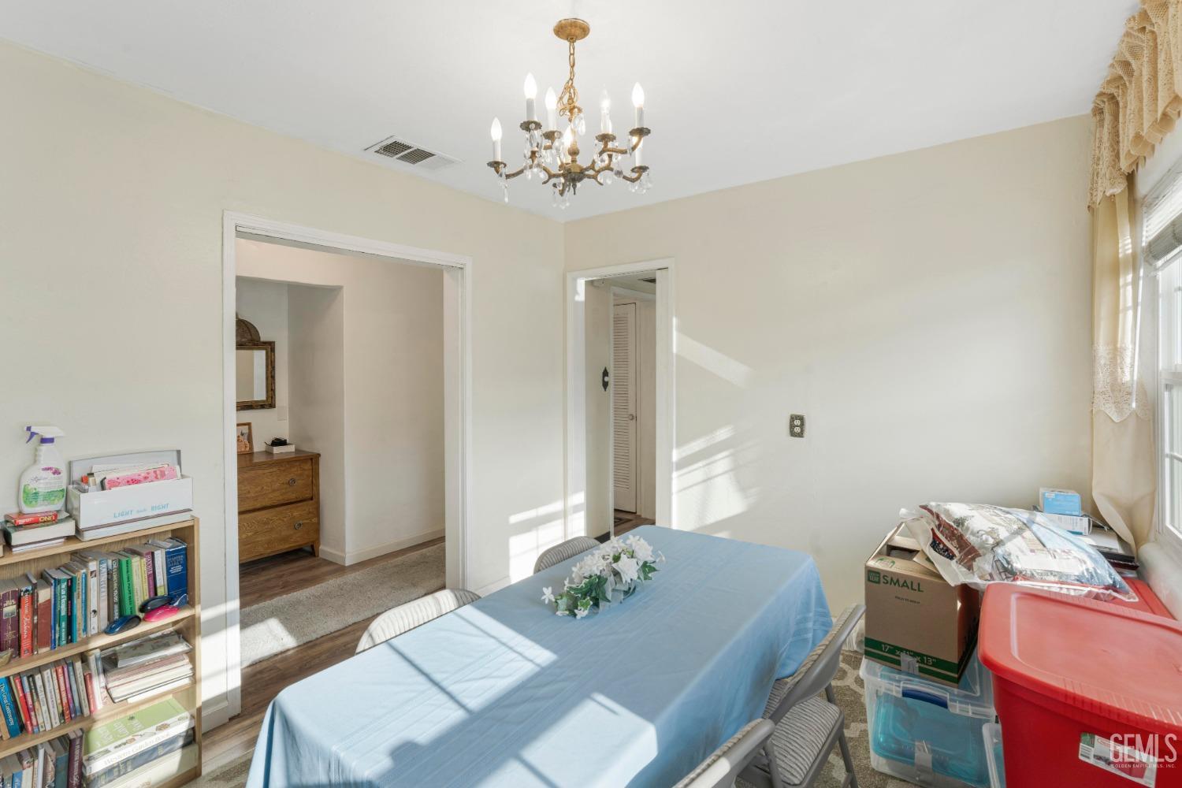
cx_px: 591
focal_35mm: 16
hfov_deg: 96.7
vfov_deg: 73.7
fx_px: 525
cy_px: 394
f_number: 10
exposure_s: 1/30
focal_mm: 16
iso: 2500
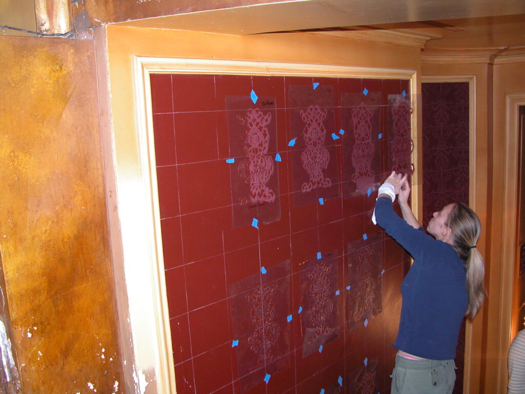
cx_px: 262
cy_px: 197
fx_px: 516
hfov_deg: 54.0
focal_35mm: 34
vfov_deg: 41.8
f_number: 2.8
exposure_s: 1/60
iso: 200
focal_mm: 8.9
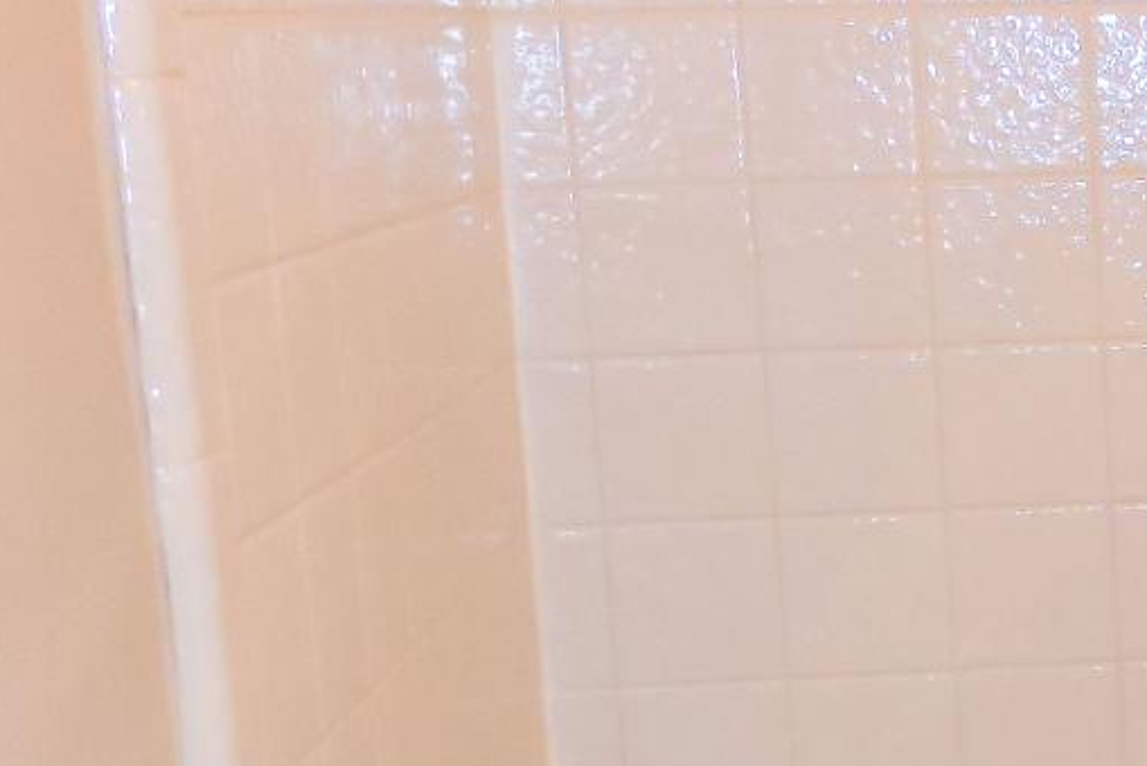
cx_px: 1679
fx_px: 3124
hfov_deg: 18.6
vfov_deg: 13.9
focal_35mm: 98
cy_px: 662
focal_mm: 4.3
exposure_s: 1/40
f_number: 3.3
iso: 250
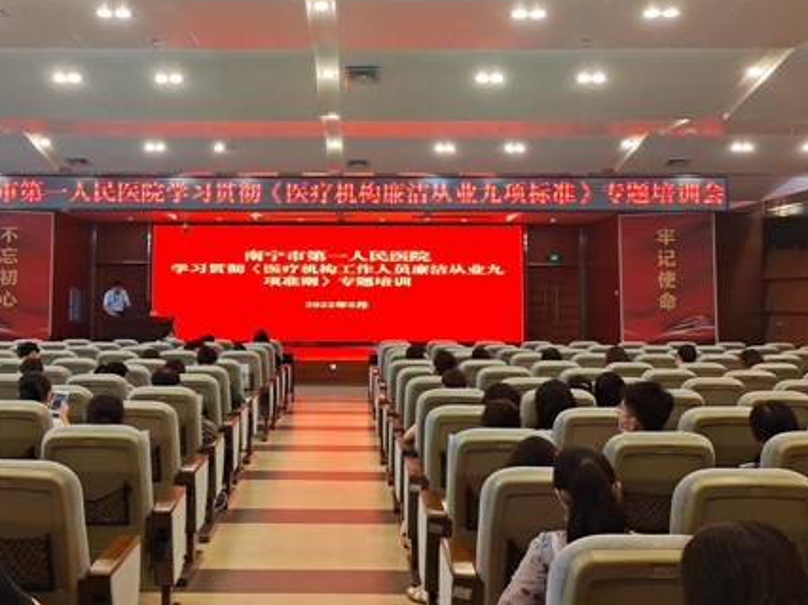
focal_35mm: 31
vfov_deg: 45.2
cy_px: 247
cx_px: 343
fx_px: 723
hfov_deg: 58.1
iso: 75
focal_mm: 4.71
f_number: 1.79
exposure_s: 1/50
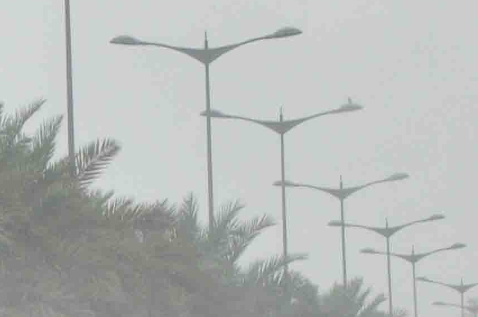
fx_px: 9002
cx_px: 231
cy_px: 413
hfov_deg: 3.0
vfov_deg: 2.0
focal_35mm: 679
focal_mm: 90
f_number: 13
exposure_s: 1/200
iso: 800
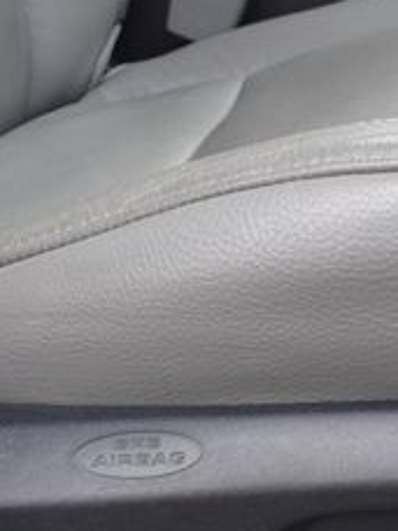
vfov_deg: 26.5
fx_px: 1119
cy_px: 355
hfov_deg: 18.4
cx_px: 554
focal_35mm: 73
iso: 400
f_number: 5.6
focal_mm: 18
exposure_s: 1/250
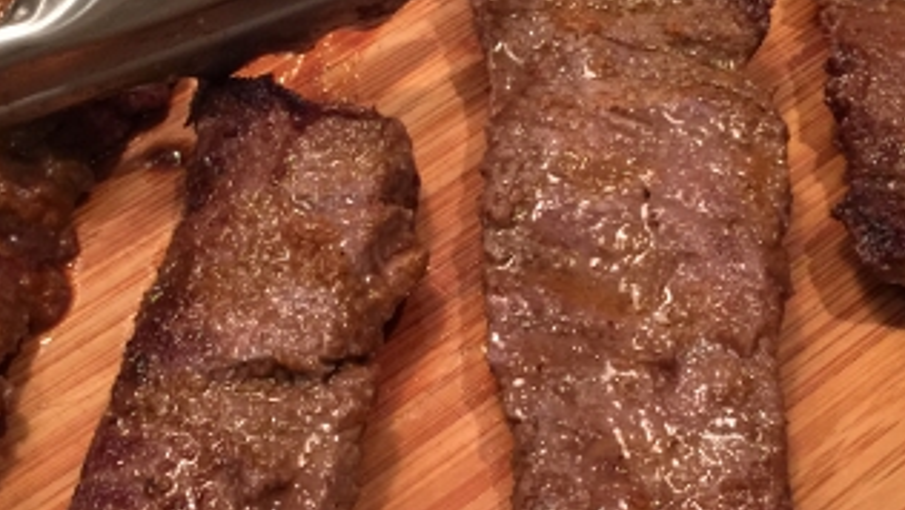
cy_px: 307
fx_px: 1536
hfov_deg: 32.8
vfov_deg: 18.8
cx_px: 438
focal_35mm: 64
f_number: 2.2
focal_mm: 4.15
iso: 125
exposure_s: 1/15
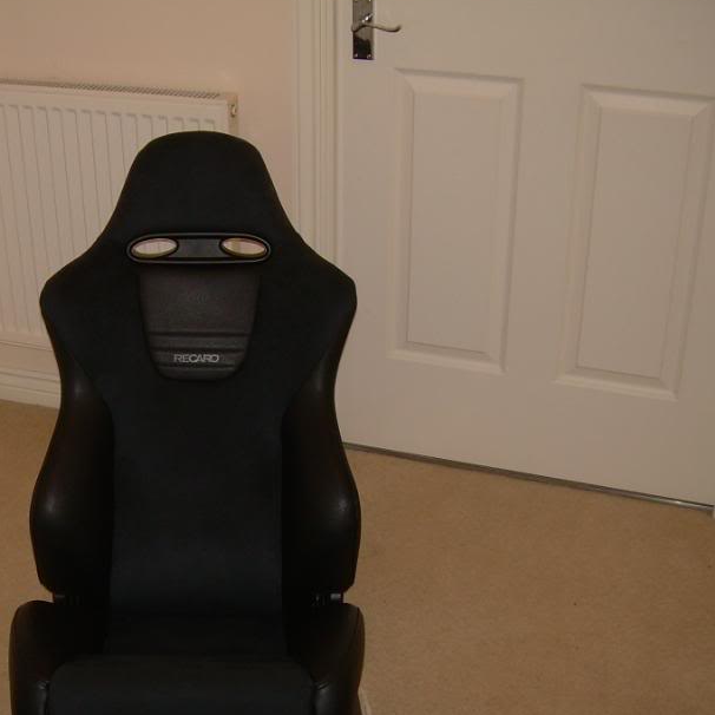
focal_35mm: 56
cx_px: 198
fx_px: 1309
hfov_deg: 30.2
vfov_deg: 30.5
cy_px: 429
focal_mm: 6.3
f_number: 2.8
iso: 50
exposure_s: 1/60
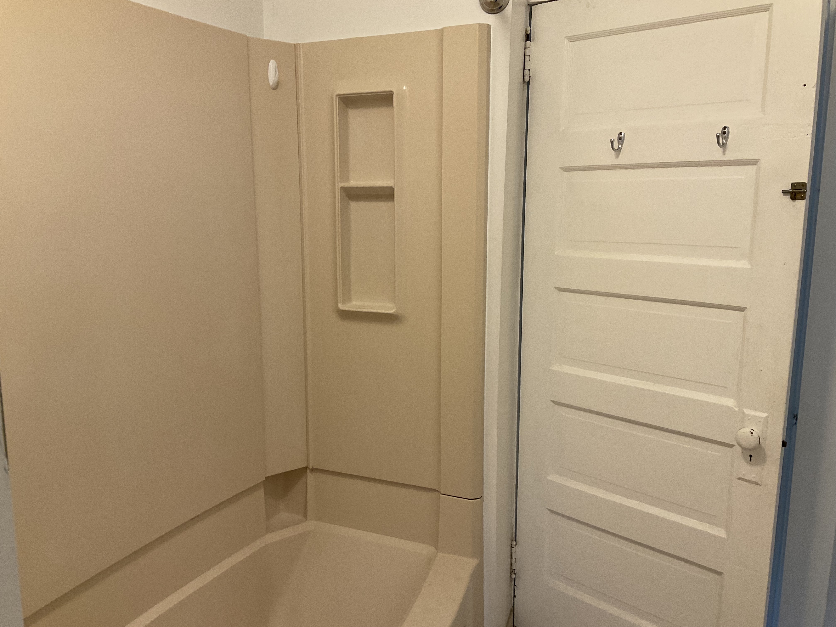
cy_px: 314
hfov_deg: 61.7
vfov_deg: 48.2
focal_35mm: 29
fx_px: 700
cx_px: 418
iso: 50
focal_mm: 3
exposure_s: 1/60
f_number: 1.8
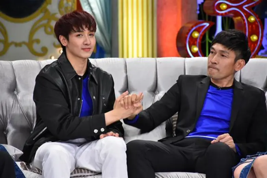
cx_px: 134
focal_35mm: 210
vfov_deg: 6.6
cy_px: 89
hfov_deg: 9.8
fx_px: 1558
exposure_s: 1/200
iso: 1600
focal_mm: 140
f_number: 5.6
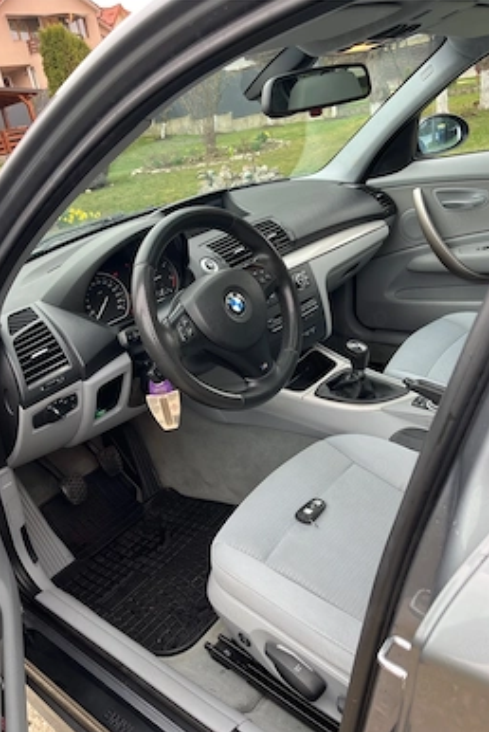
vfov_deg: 65.4
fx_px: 569
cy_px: 377
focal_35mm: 28
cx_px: 218
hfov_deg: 46.4
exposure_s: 1/122
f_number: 1.6
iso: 50
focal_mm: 5.1
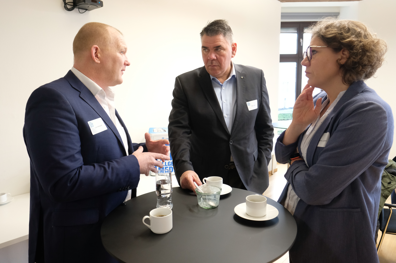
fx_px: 264
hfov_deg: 73.8
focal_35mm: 24
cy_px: 132
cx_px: 198
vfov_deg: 53.0
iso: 1600
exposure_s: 1/80
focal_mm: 16
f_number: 3.6
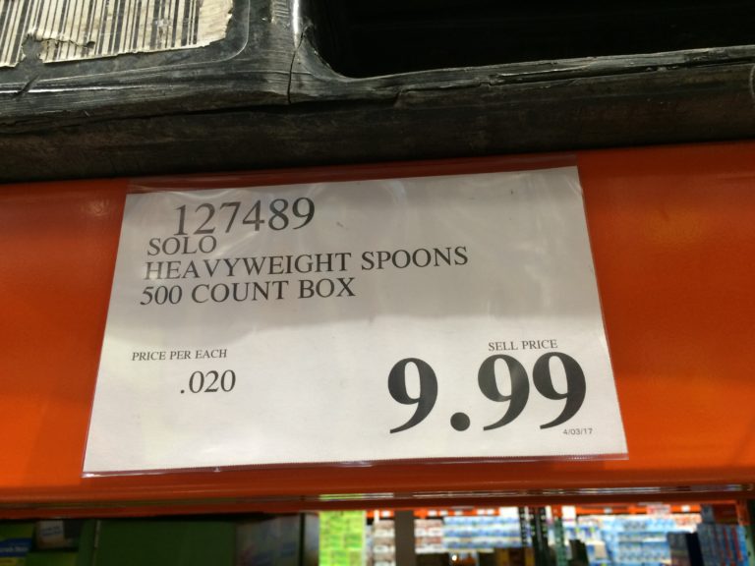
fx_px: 633
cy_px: 283
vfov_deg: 48.2
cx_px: 378
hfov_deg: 61.7
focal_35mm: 29
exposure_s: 1/30
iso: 100
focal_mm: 4.15
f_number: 2.2
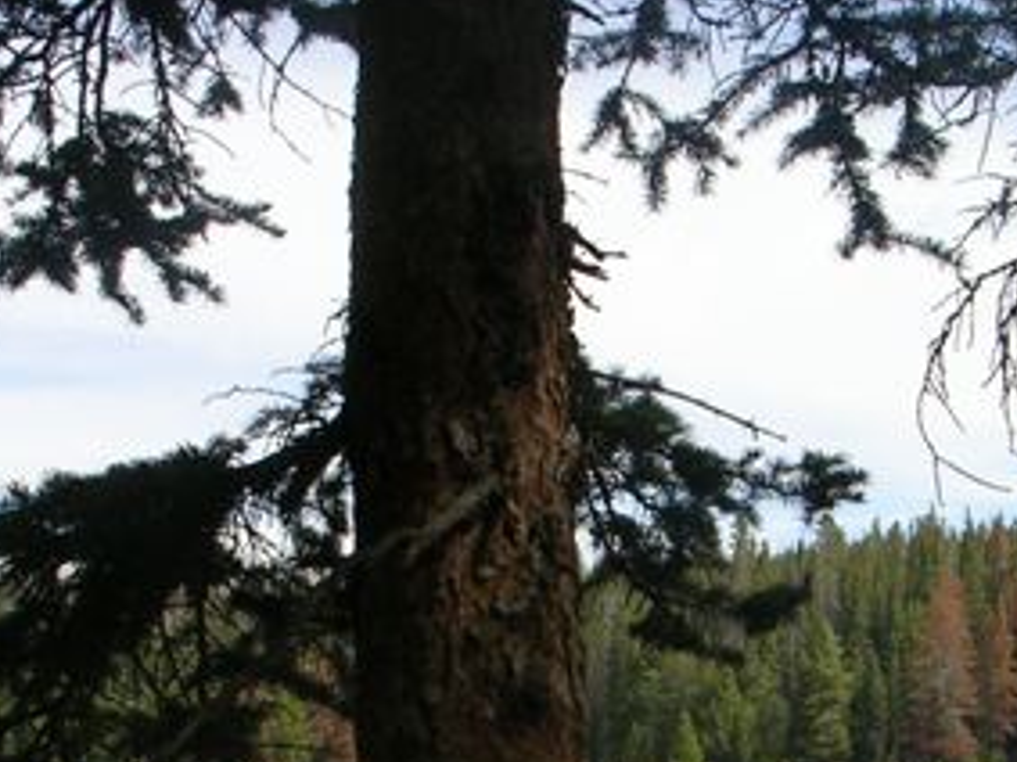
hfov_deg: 22.6
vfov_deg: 16.7
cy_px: 812
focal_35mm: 86
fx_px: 2526
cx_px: 719
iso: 50
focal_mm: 5.8
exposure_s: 1/198
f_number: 5.6
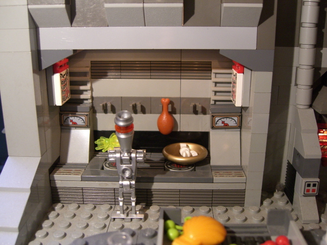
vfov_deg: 37.7
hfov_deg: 49.0
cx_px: 164
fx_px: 359
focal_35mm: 38
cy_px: 122
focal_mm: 7.9
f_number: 2.8
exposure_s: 1/40
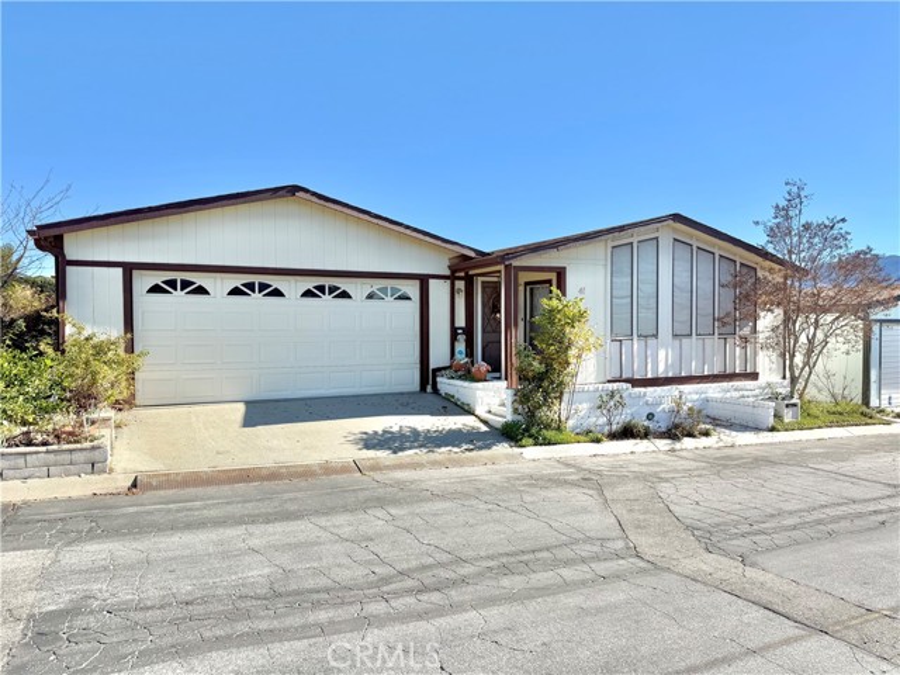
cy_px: 338
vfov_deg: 56.8
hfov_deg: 71.6
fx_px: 624
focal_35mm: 24
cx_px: 450
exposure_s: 1/3953
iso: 80
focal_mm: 6.76
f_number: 1.78
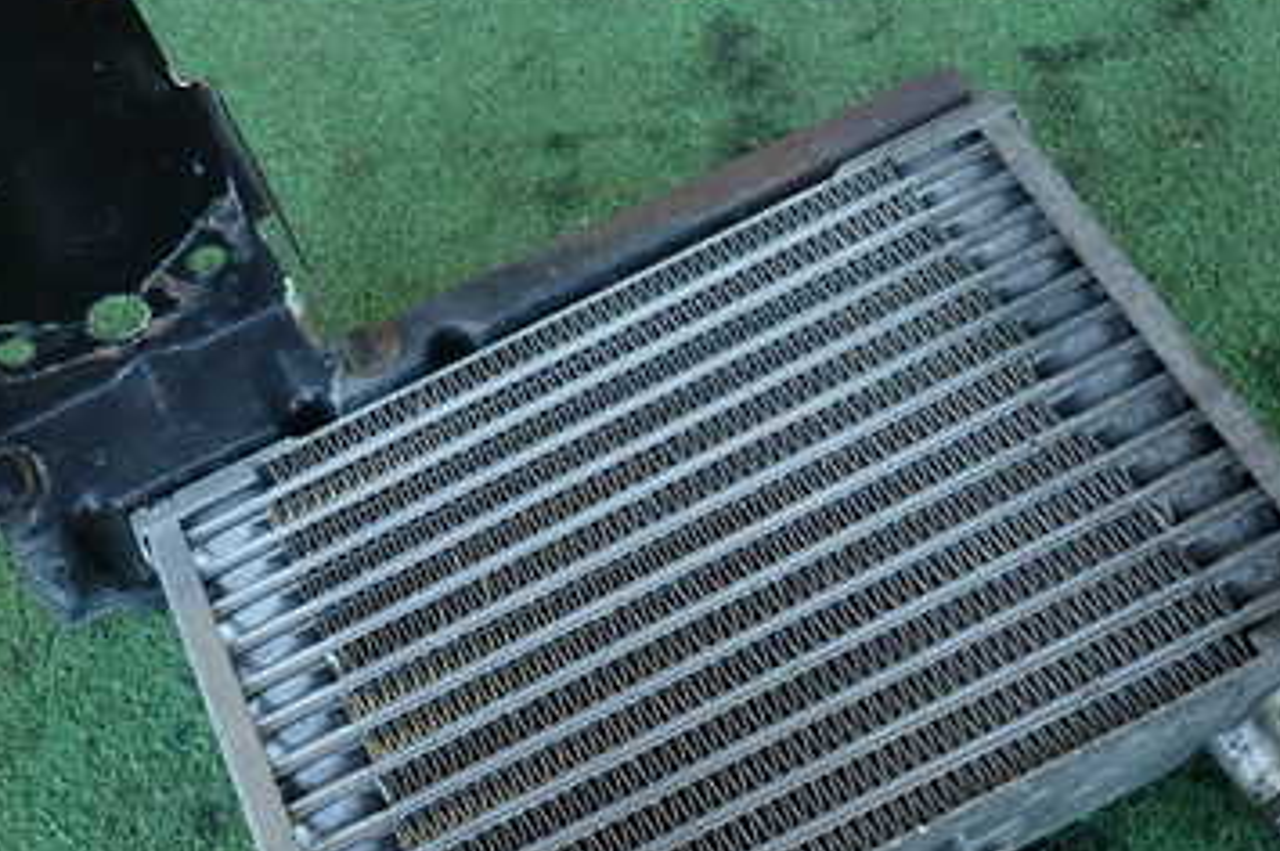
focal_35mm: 44
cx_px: 541
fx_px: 1563
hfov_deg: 44.4
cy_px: 584
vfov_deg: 30.2
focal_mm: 4.5
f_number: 2
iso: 100
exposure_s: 1/60
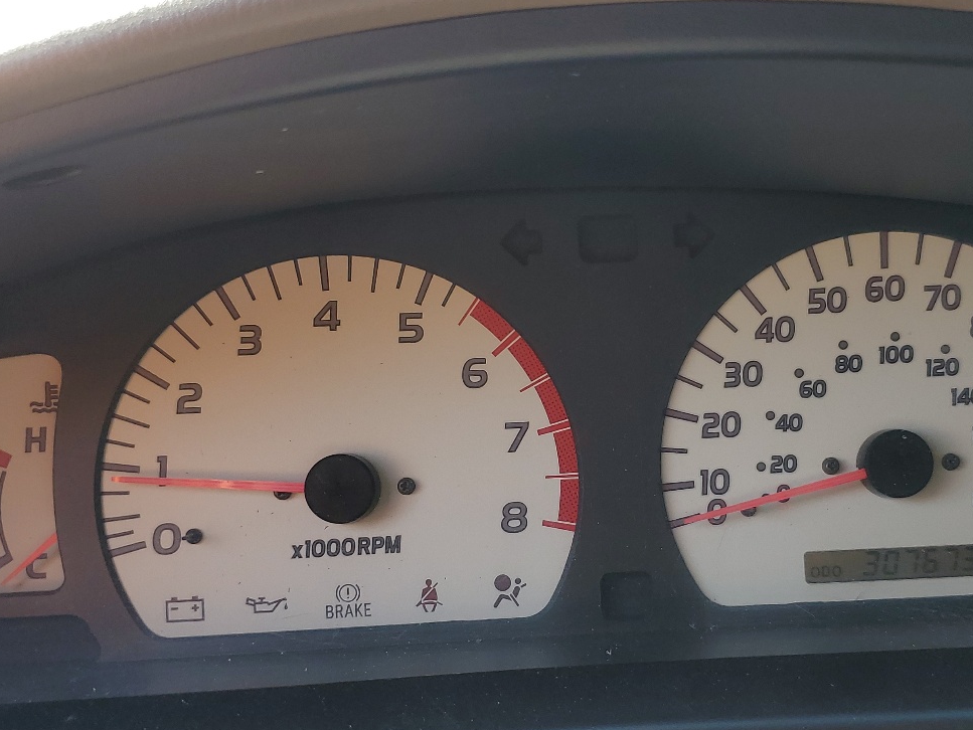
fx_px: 1209
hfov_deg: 43.5
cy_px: 438
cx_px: 598
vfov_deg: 33.5
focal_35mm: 43
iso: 50
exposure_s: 1/370
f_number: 1.5
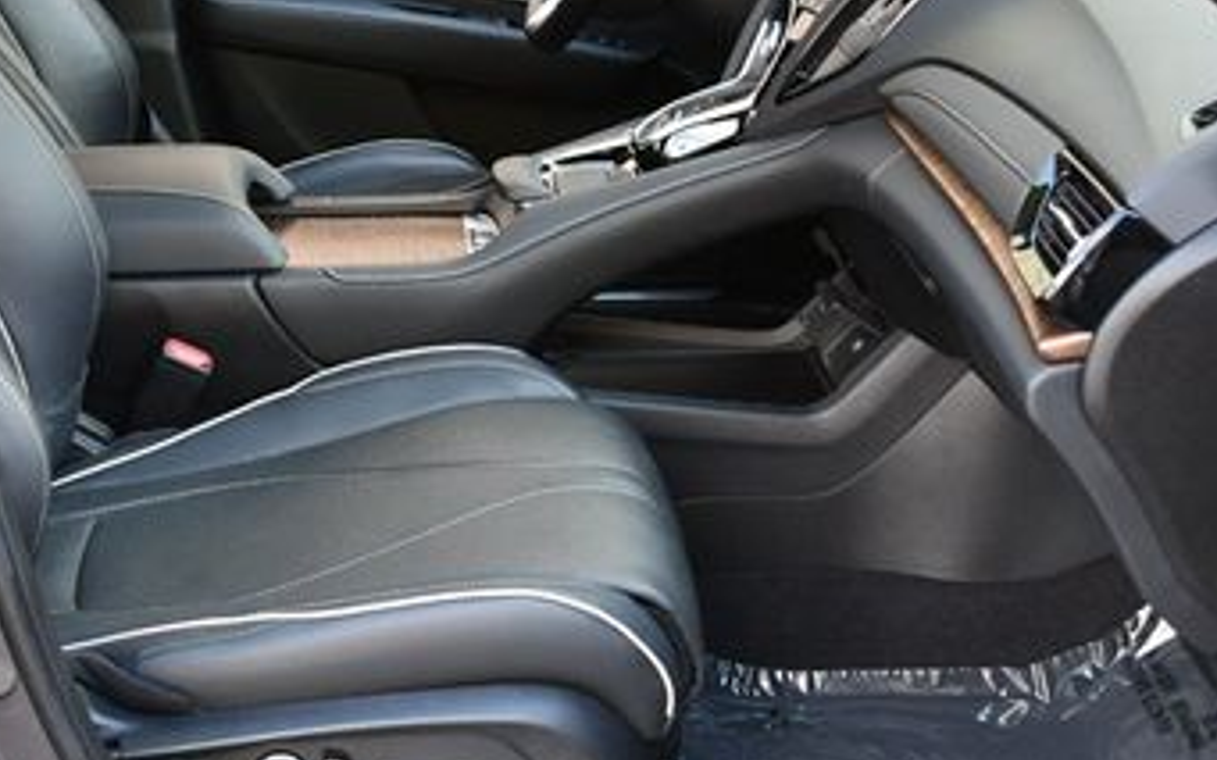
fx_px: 2288
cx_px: 428
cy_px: 289
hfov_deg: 29.6
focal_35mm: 69
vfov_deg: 18.8
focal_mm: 18
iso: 640
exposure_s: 1/250
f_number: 3.5
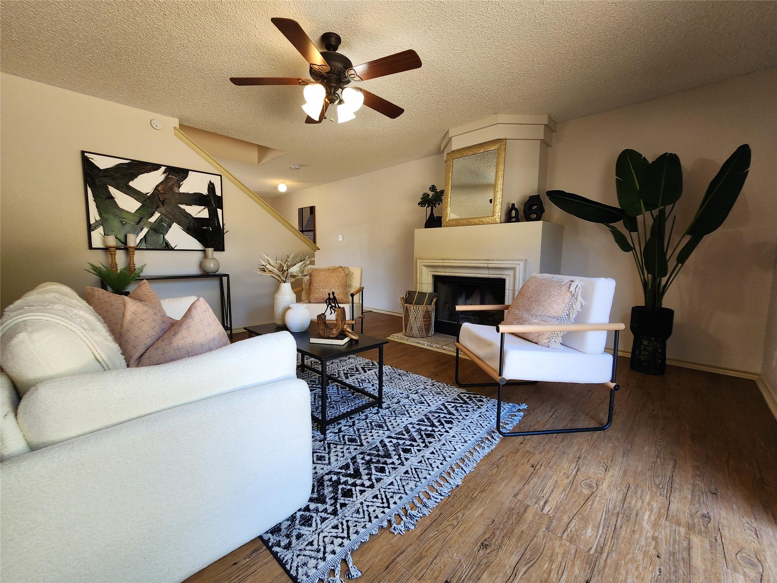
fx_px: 292
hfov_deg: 106.2
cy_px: 292
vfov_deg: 89.9
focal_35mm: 13
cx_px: 388
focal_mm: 2.2
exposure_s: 1/60
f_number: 2.2
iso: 125
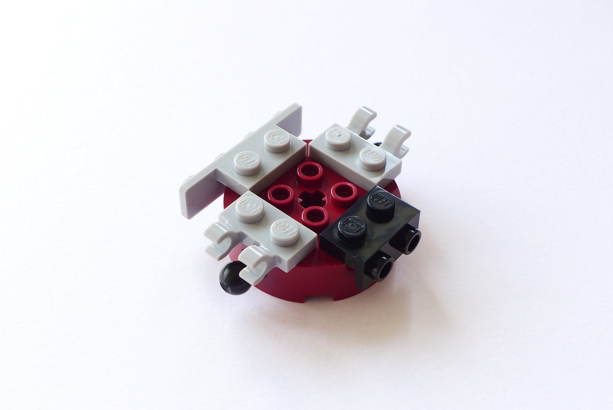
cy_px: 209
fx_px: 988
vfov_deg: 23.4
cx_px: 298
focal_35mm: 58
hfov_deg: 34.5
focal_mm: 10.8
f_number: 4
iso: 80
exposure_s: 1/30
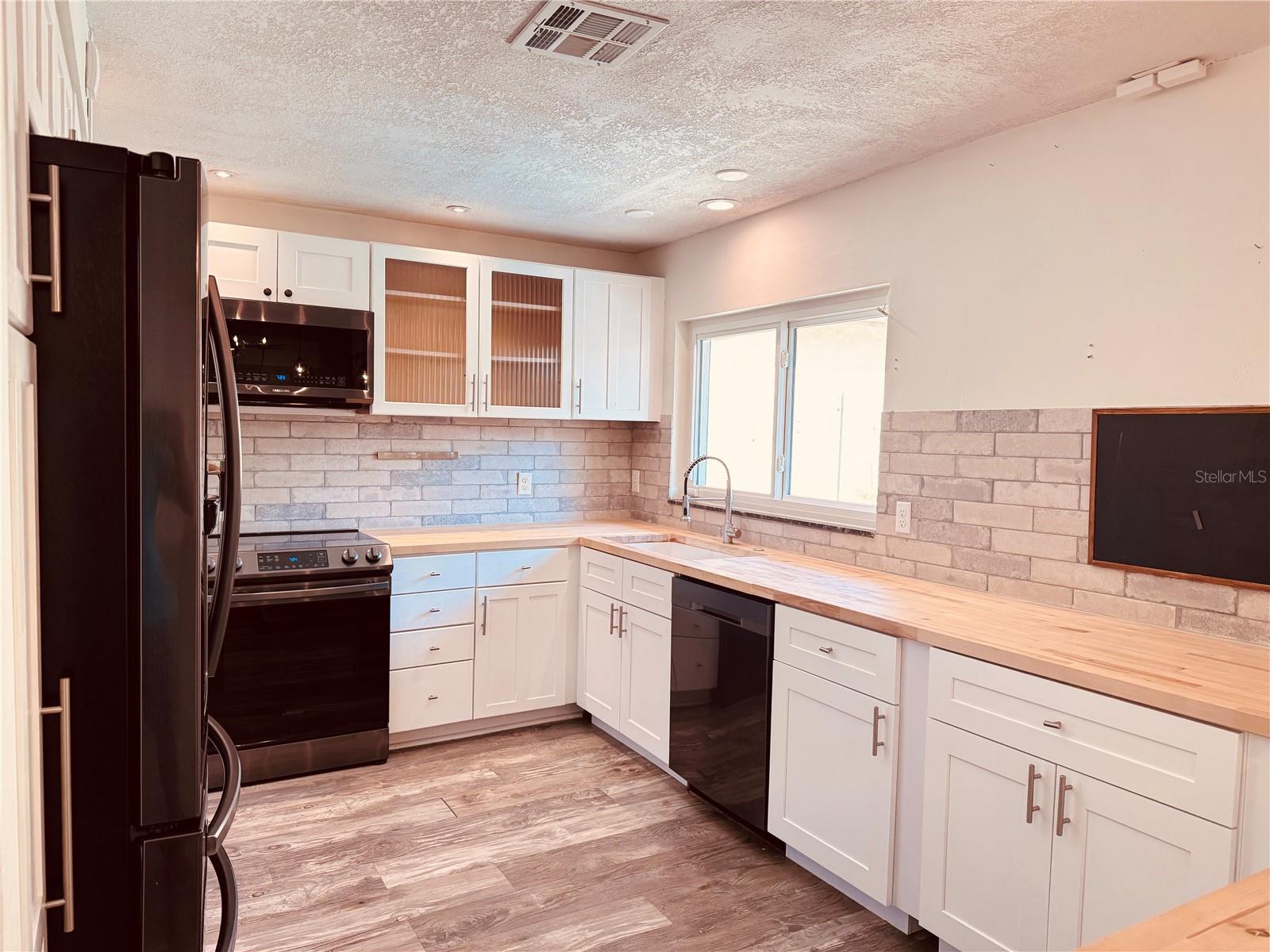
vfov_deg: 56.8
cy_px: 476
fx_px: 881
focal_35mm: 24
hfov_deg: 71.6
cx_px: 635
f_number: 1.78
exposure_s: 1/120
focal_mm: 6.76
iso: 160
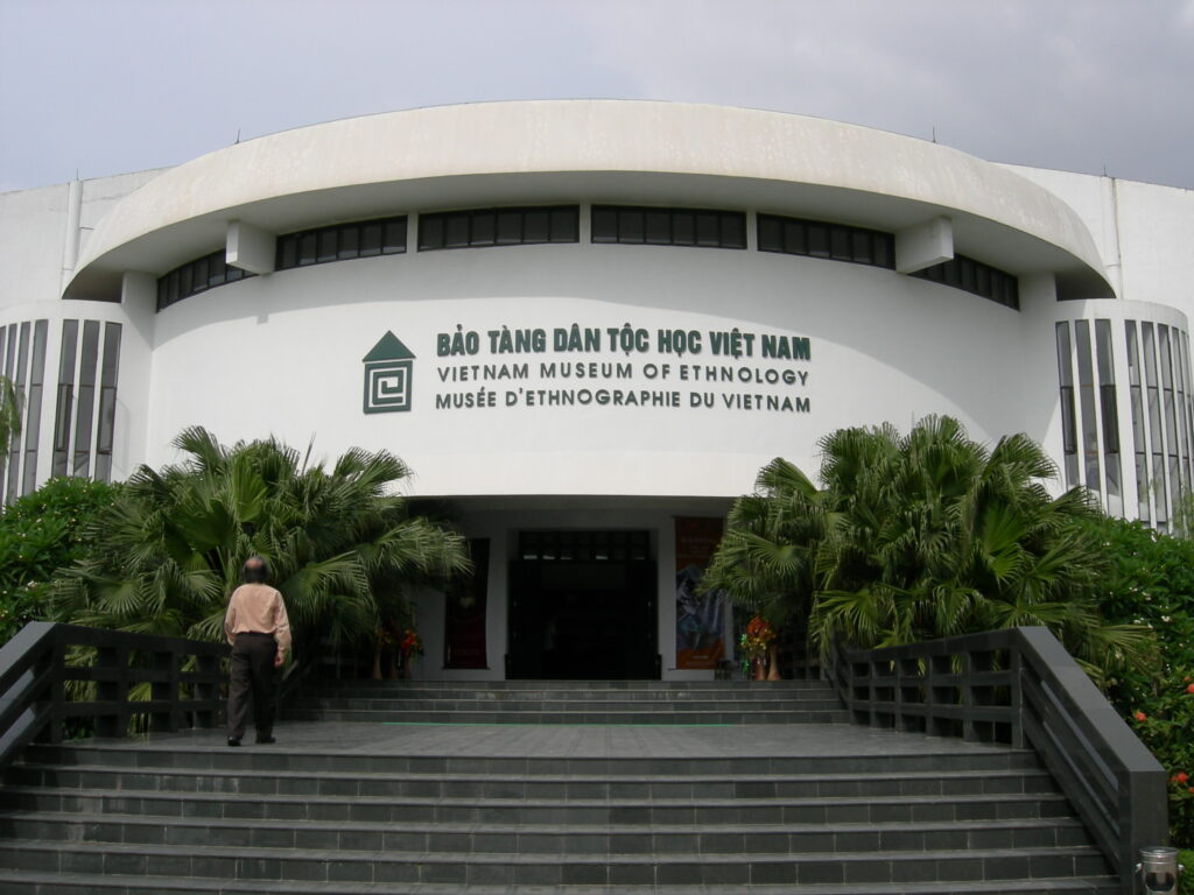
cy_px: 448
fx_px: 1242
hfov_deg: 51.4
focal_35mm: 36
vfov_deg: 39.7
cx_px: 597
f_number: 6.8
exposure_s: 1/386
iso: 64
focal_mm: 7.5
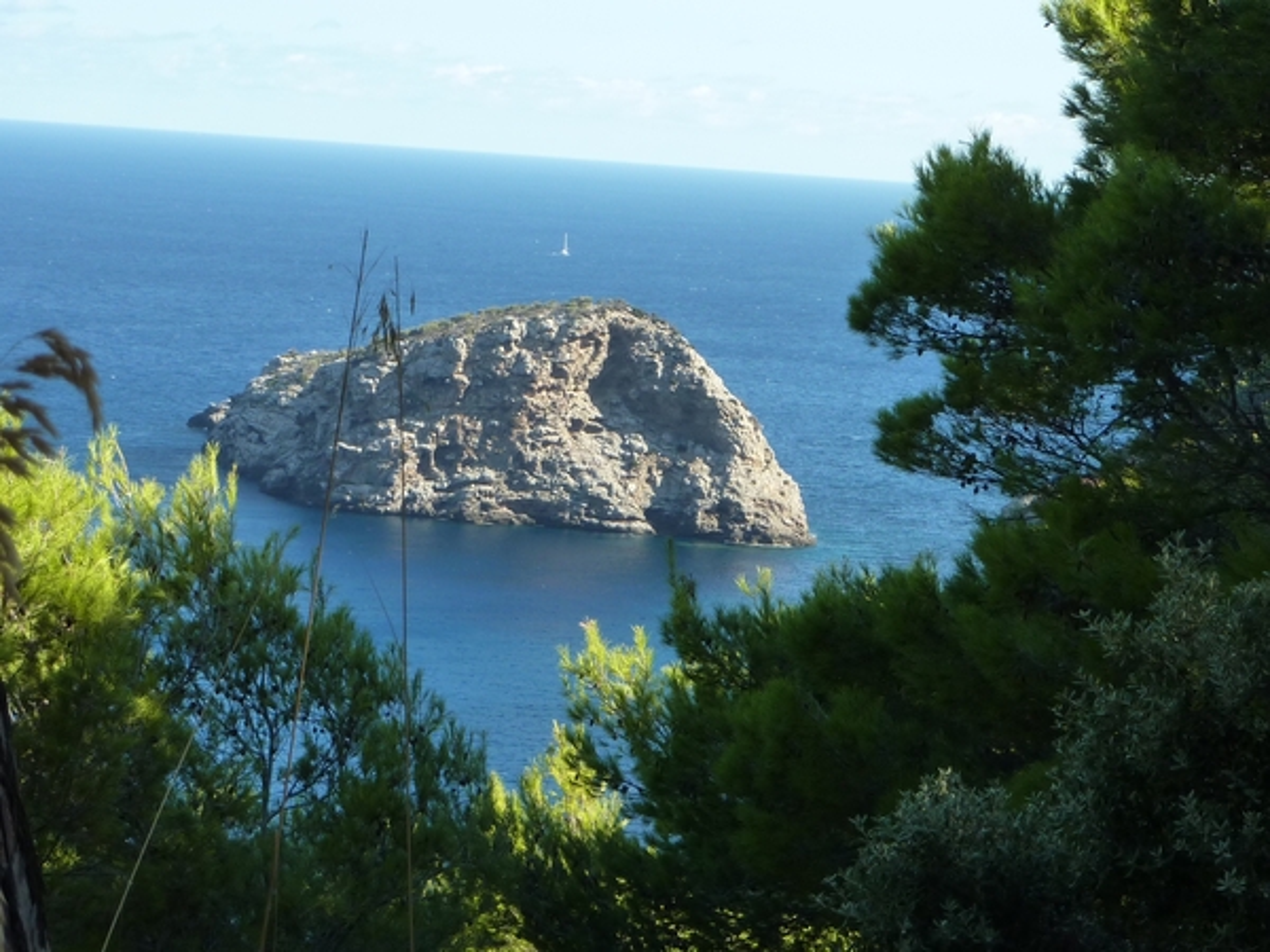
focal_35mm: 97
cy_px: 476
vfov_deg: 15.2
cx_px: 635
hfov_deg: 20.2
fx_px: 3559
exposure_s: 1/250
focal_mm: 11
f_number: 4.1
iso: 125
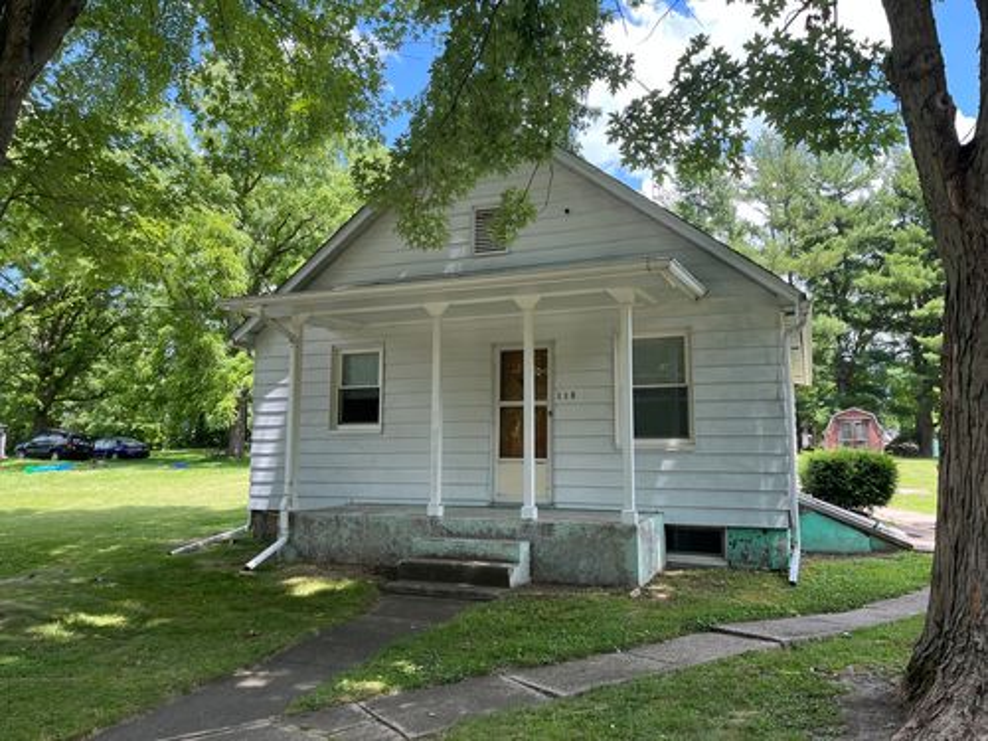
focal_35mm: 26
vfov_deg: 53.1
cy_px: 370
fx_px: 742
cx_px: 494
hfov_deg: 67.3
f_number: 1.6
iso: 50
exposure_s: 1/483
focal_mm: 5.1
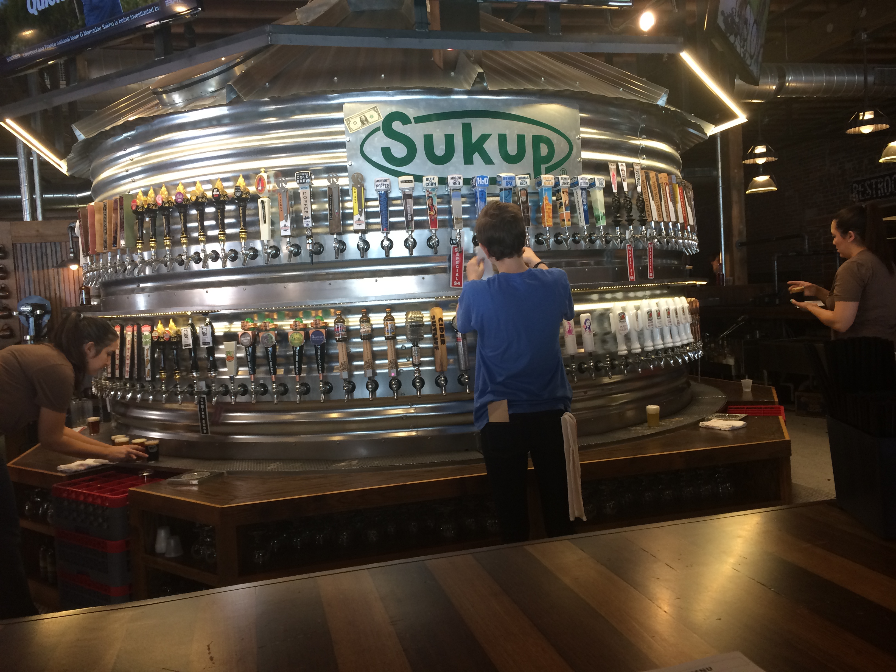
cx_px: 448
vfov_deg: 48.2
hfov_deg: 61.7
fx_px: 751
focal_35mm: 29
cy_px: 336
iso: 80
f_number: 2.2
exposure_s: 1/30
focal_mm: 4.15
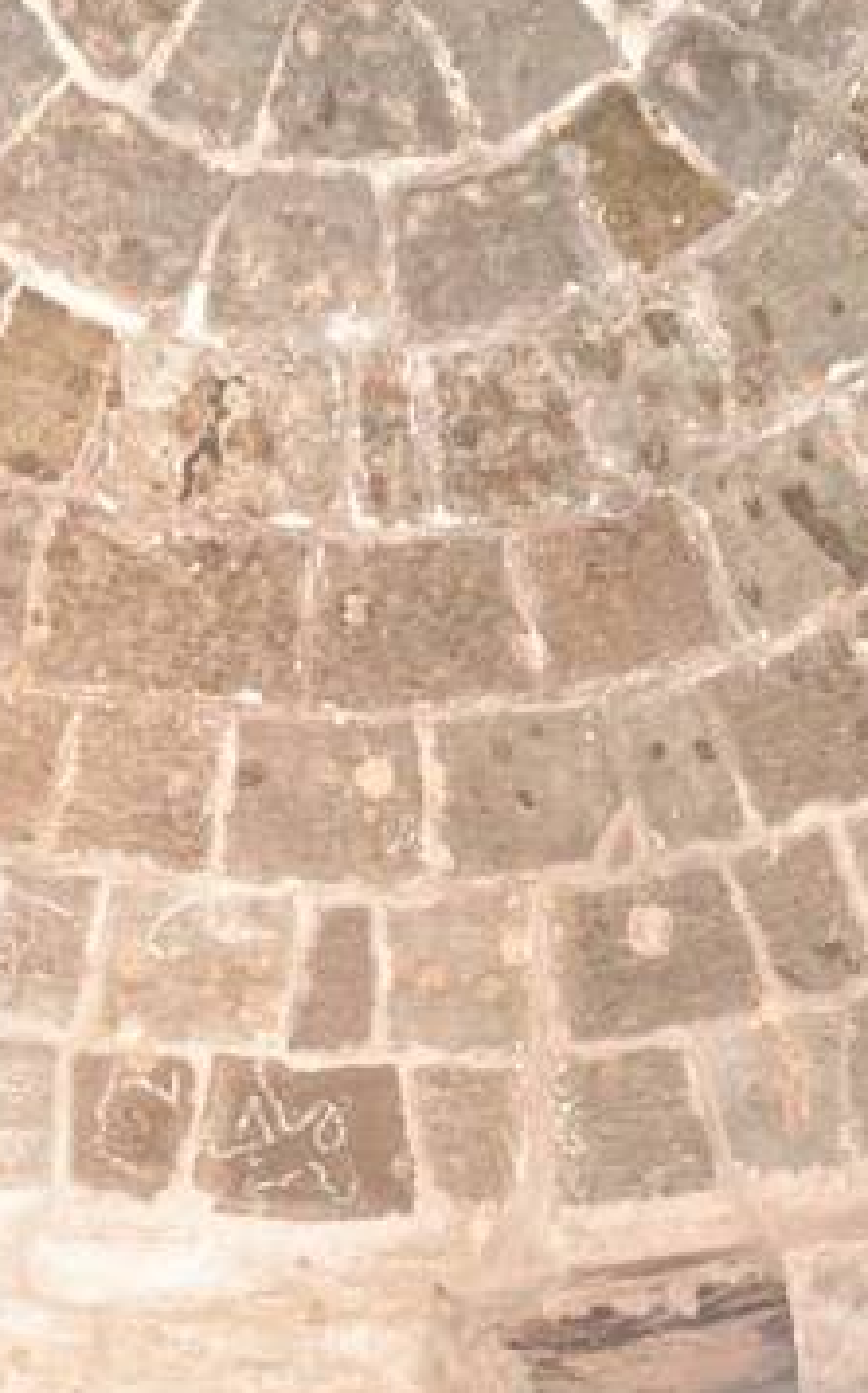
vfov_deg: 37.3
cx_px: 442
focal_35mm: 54
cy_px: 878
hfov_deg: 23.9
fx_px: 2047
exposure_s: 1/30
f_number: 5.6
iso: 2500
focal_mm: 18
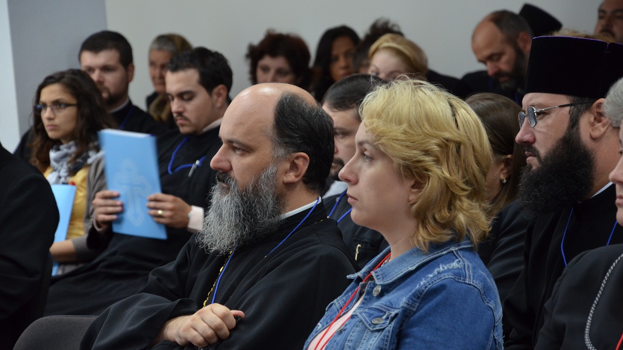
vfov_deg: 7.3
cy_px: 197
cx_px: 311
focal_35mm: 166
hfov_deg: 13.0
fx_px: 2734
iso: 1250
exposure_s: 1/30
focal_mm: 105
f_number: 5.6
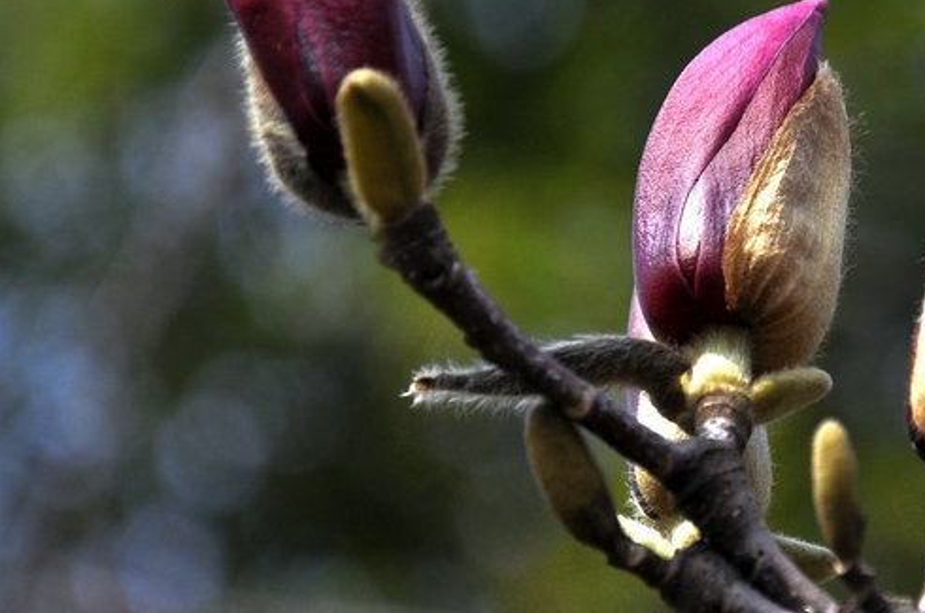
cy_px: 258
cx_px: 814
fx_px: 8441
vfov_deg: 4.2
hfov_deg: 6.3
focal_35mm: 329
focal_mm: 105
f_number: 5.6
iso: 200
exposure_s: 1/1600
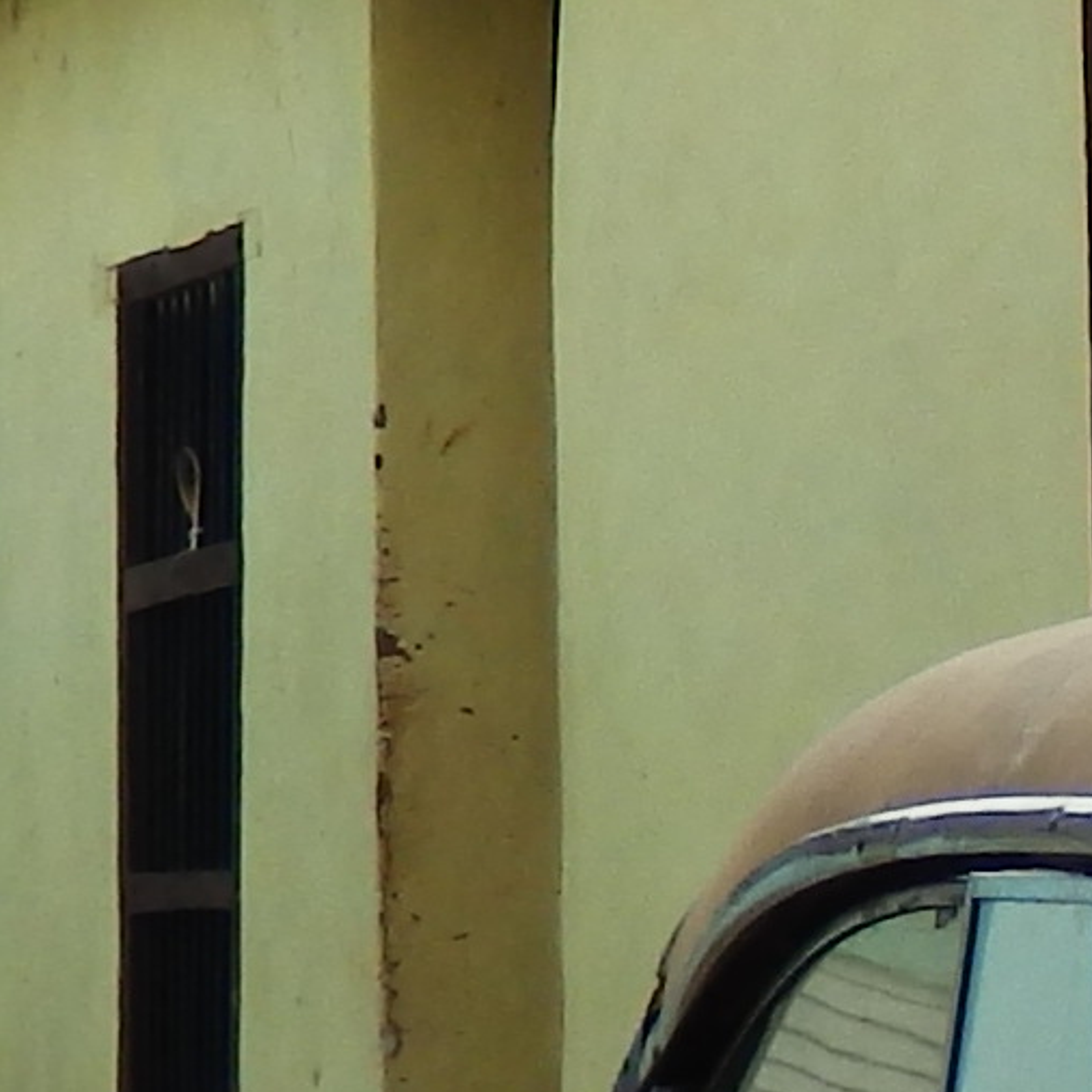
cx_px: 1344
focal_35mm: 322
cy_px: 516
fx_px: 11492
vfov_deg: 5.4
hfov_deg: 5.4
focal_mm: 7.3
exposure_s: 1/400
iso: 80
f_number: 3.7
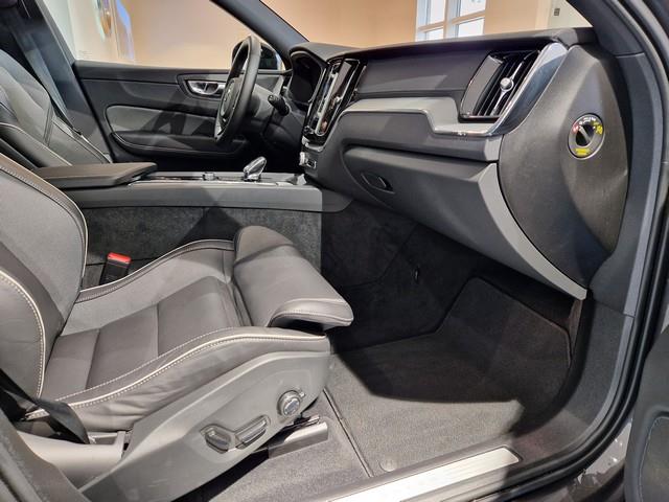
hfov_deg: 73.9
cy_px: 251
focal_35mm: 23
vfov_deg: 58.9
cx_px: 334
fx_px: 445
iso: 320
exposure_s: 1/40
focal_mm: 5.4
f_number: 1.8
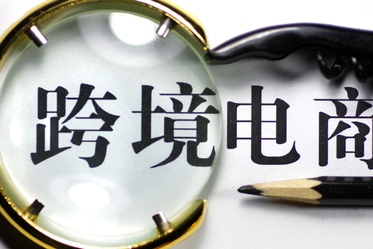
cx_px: 194
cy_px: 131
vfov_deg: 8.4
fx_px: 1699
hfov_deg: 12.5
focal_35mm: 164
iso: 400
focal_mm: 100
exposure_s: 1/160
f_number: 3.5
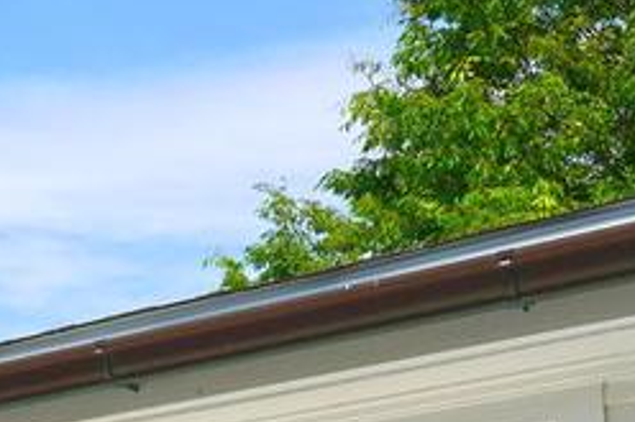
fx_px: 1639
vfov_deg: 13.0
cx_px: -379
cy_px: 803
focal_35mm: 93
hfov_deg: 18.7
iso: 100
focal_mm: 16
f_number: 10
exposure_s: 1/200
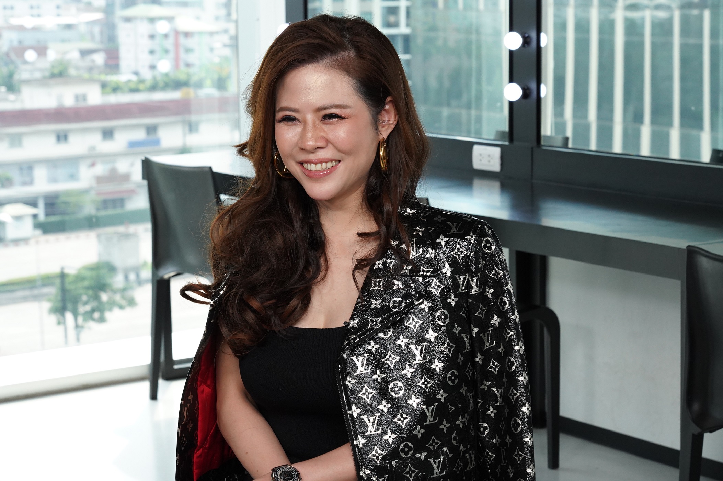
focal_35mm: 85
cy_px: 240
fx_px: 1705
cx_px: 362
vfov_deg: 16.0
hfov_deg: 23.9
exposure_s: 1/160
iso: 4000
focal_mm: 85
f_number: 10
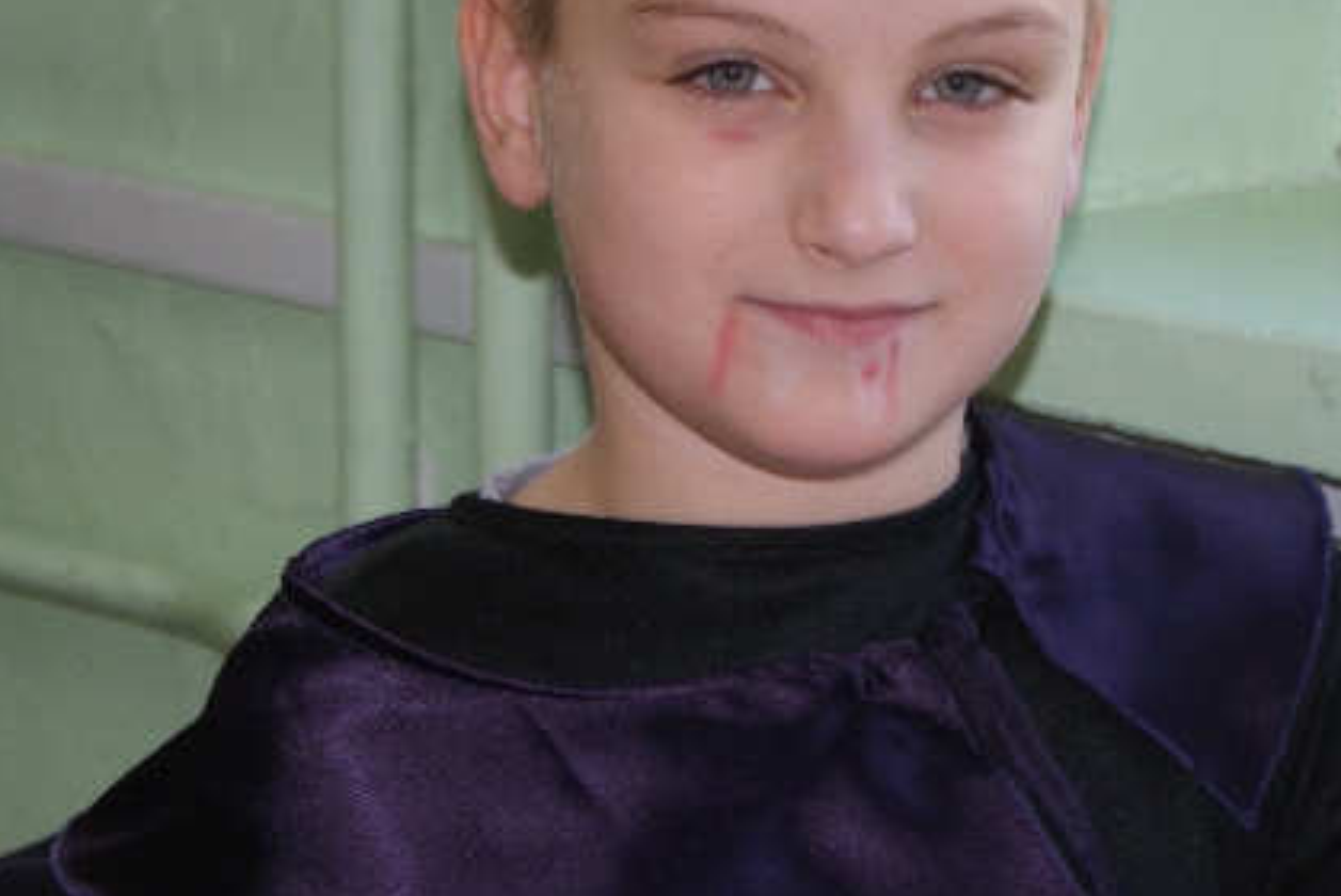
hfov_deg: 15.9
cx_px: 771
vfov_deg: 10.6
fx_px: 4808
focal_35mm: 129
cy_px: 323
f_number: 5.6
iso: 400
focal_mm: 60
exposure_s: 1/100
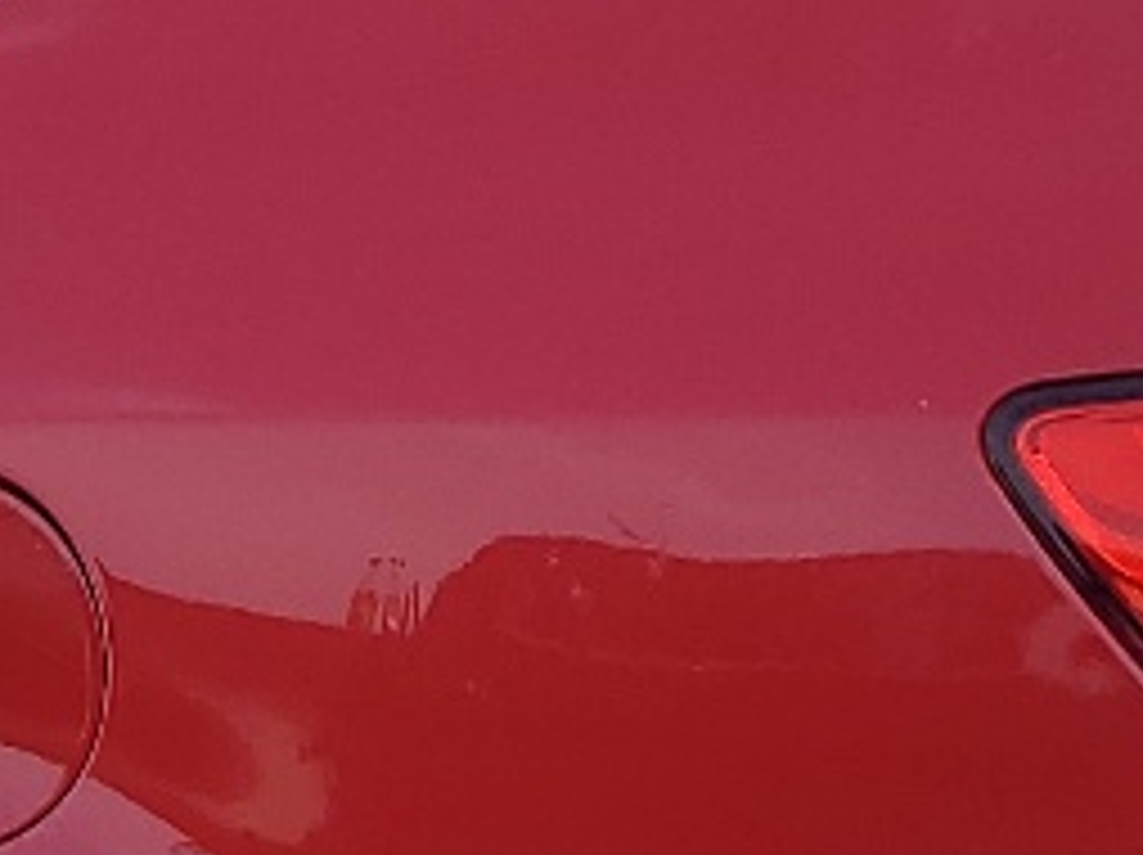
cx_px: -112
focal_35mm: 164
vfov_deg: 9.0
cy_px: 958
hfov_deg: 11.9
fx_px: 5410
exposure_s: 1/1429
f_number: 1.5
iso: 50
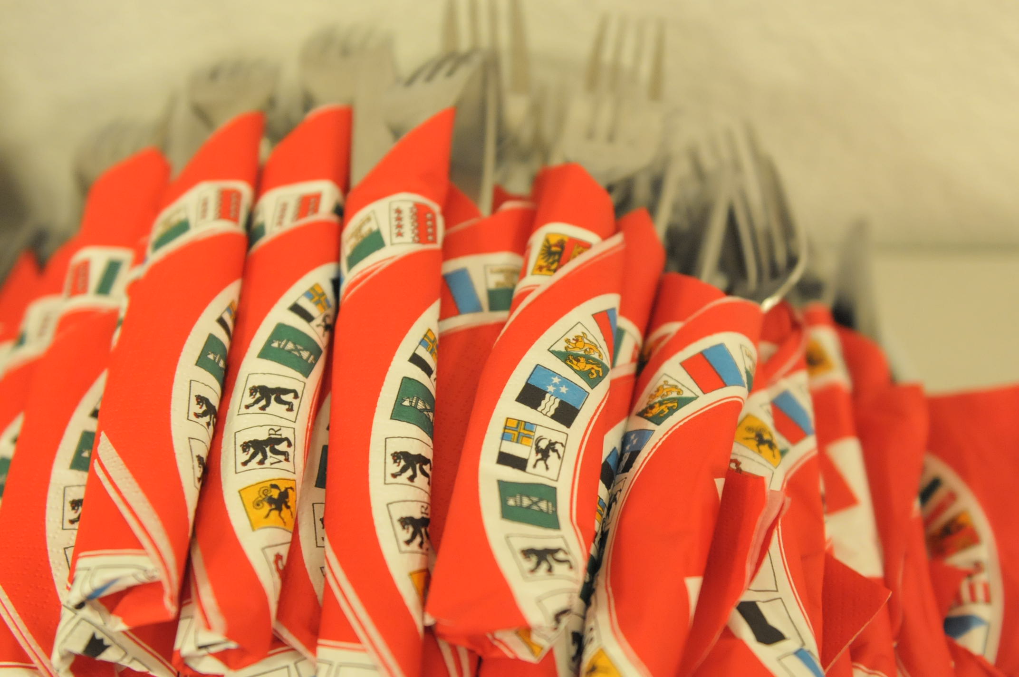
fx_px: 1527
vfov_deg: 25.0
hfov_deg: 36.9
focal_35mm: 54
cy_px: 338
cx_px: 510
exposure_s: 1/50
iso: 1600
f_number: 2.8
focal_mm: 36
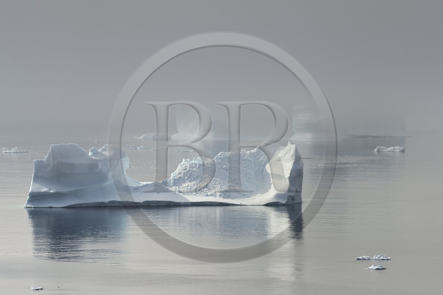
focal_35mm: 200
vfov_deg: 6.9
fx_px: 2460
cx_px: 222
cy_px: 148
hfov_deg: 10.3
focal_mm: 200
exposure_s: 1/320
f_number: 11
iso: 200
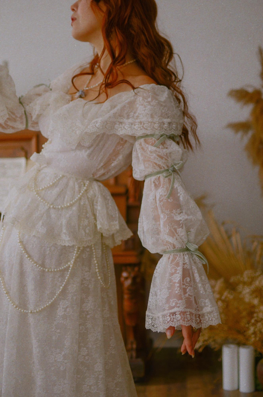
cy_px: 198
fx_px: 578
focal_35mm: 52
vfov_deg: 37.9
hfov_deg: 25.6
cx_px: 132
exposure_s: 1/80
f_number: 1.8
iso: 100
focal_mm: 35
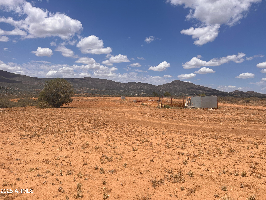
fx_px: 200
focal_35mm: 26
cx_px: 133
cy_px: 100
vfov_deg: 53.1
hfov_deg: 67.3
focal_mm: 5.1
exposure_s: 1/7353
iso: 50
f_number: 1.6
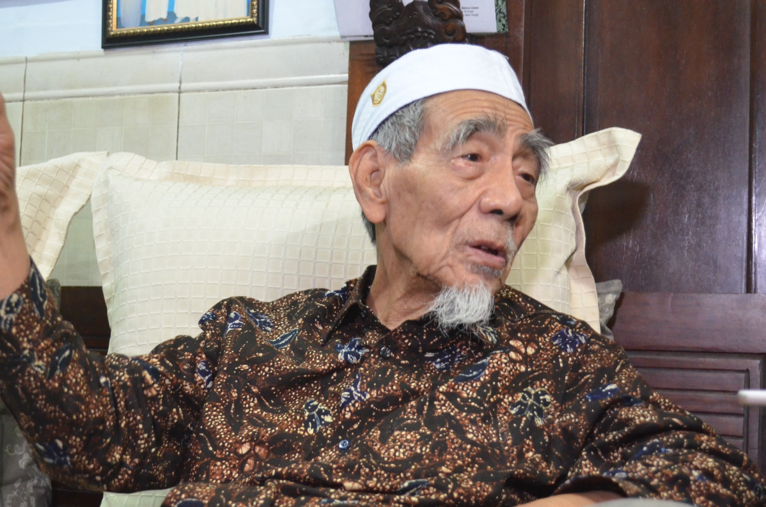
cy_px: 274
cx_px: 340
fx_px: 1274
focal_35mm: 60
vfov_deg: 22.5
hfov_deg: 33.4
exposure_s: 1/30
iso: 3200
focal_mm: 32
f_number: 4.8
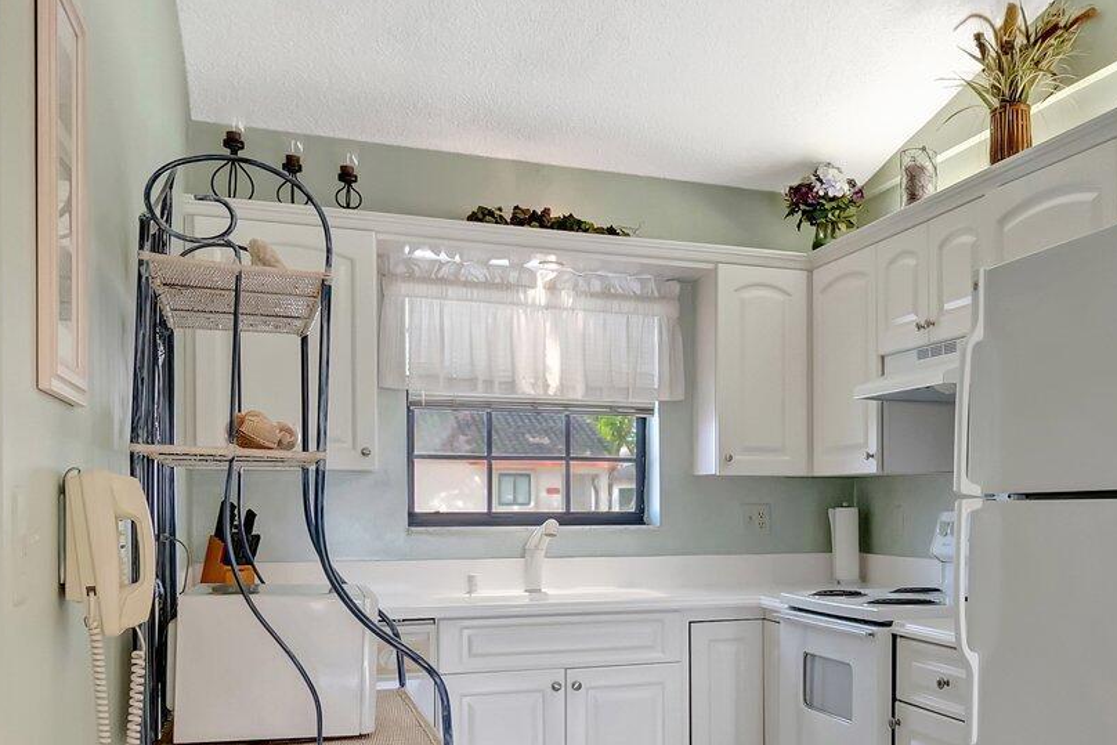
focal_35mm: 38
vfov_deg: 34.7
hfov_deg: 47.2
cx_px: 936
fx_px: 1179
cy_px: 496
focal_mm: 10
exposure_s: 1/13
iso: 1000
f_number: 8
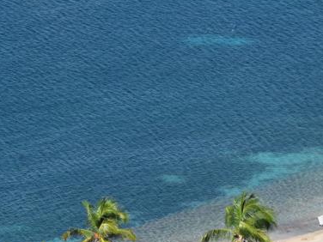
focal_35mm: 662
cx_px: -84
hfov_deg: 3.0
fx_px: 6177
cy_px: 199
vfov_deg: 2.2
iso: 360
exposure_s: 1/500
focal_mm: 150
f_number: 11
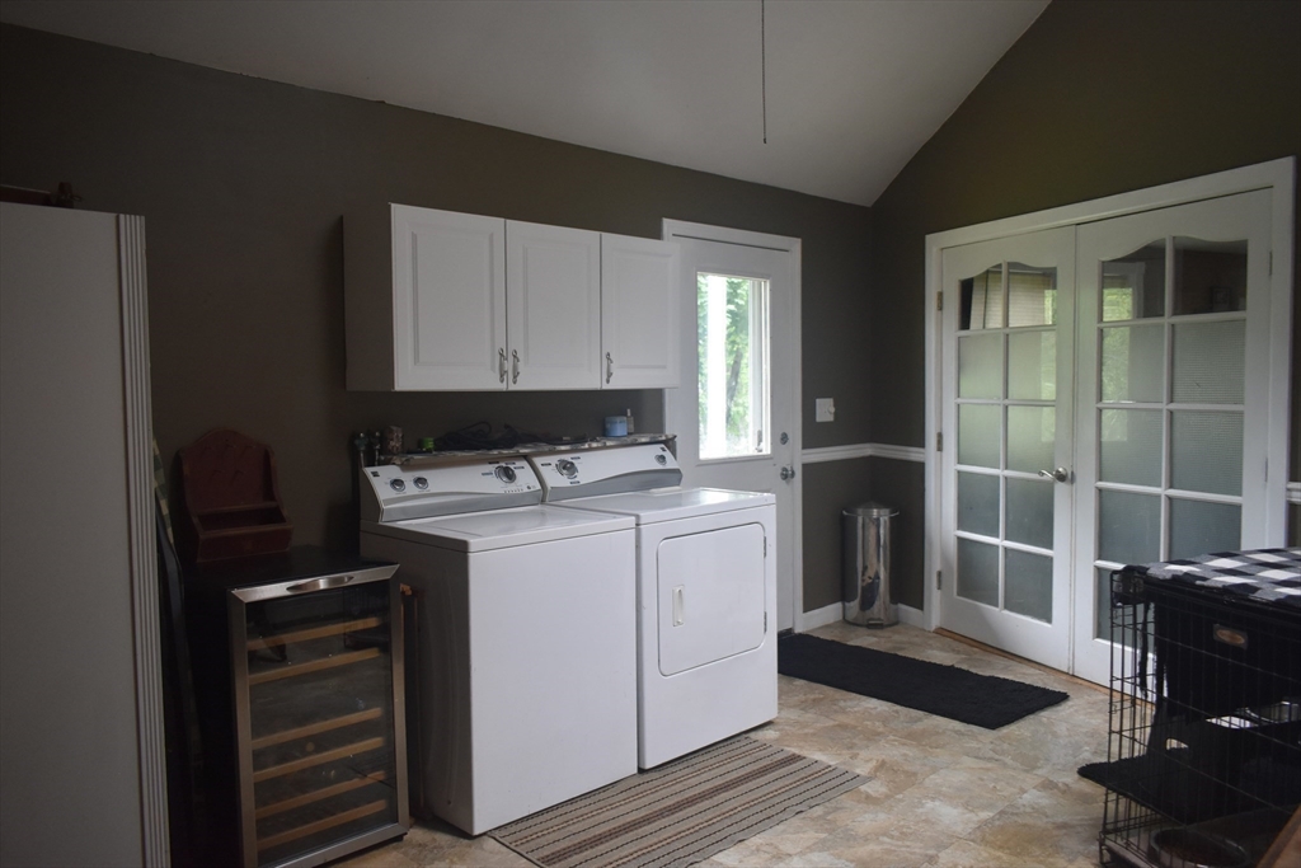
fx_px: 976
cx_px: 650
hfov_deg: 67.4
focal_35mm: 27
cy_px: 434
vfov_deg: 47.9
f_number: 3.5
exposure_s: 1/60
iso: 800
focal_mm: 18
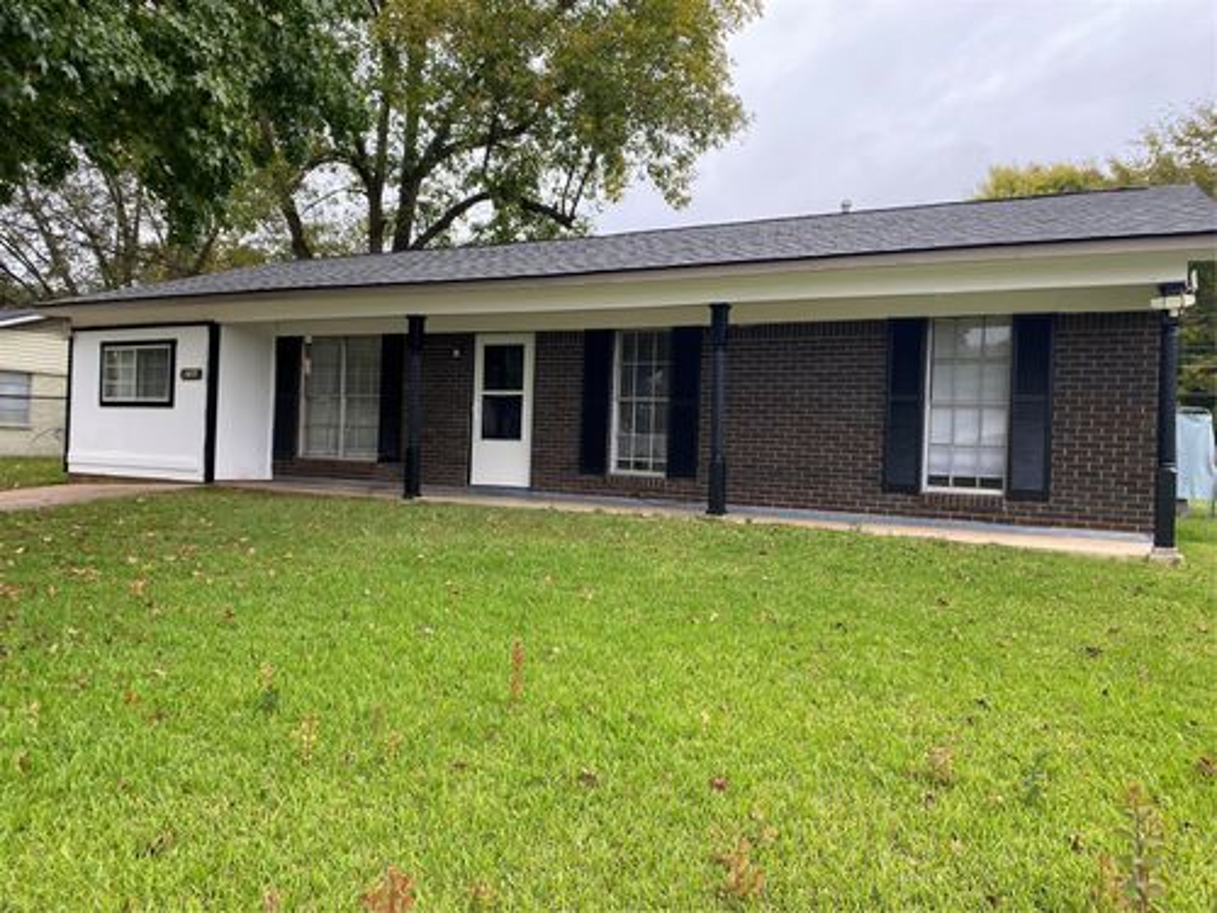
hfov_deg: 67.3
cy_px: 456
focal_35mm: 26
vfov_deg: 53.1
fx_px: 914
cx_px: 608
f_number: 1.8
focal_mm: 4.25
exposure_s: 1/291
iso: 32
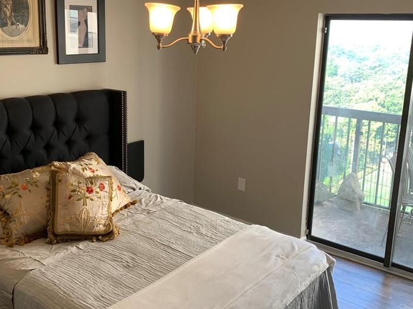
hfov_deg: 47.8
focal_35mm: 39
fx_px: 465
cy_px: 133
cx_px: 180
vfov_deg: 36.7
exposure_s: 1/120
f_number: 1.8
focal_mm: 4.25
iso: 64
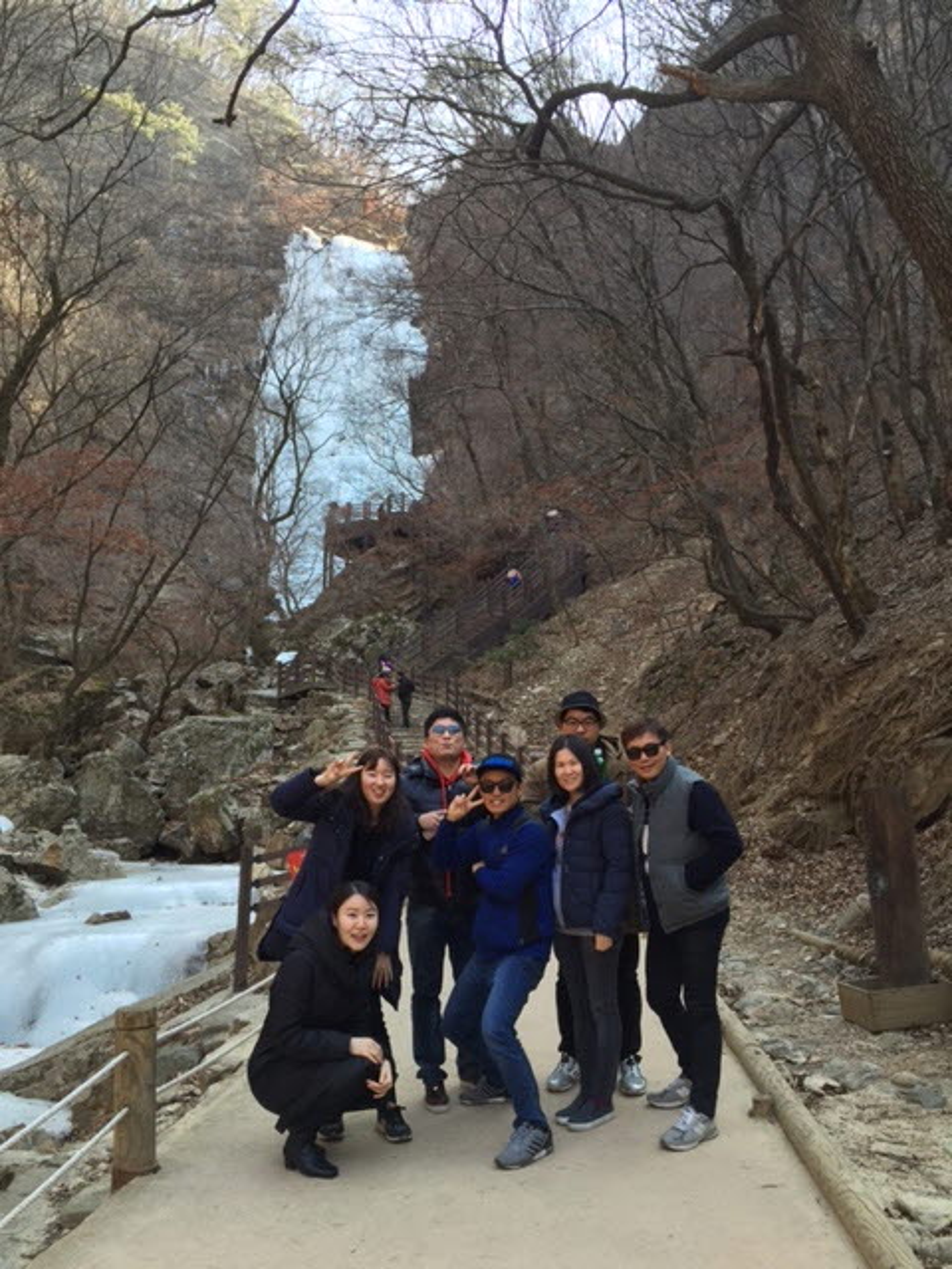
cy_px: 634
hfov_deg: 48.2
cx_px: 476
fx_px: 1063
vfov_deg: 61.7
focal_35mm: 29
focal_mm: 4.15
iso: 32
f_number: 2.2
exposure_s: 1/120
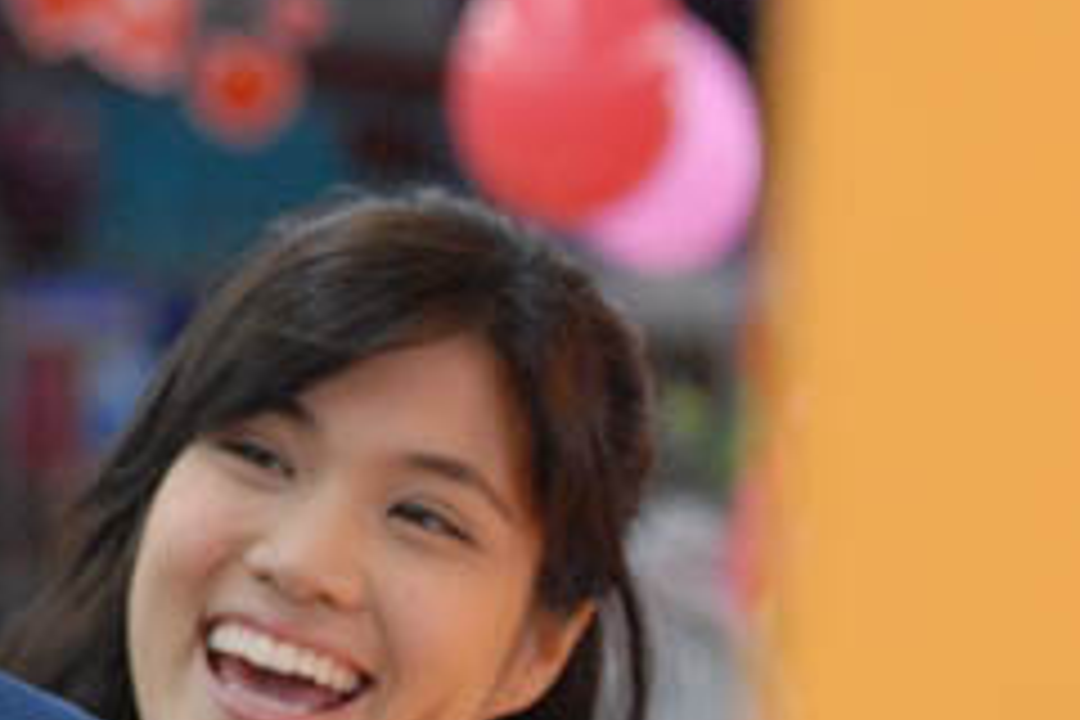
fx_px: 7889
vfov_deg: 5.2
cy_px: 400
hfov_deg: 7.8
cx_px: -171
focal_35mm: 263
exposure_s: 1/125
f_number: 3.5
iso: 800
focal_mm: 70
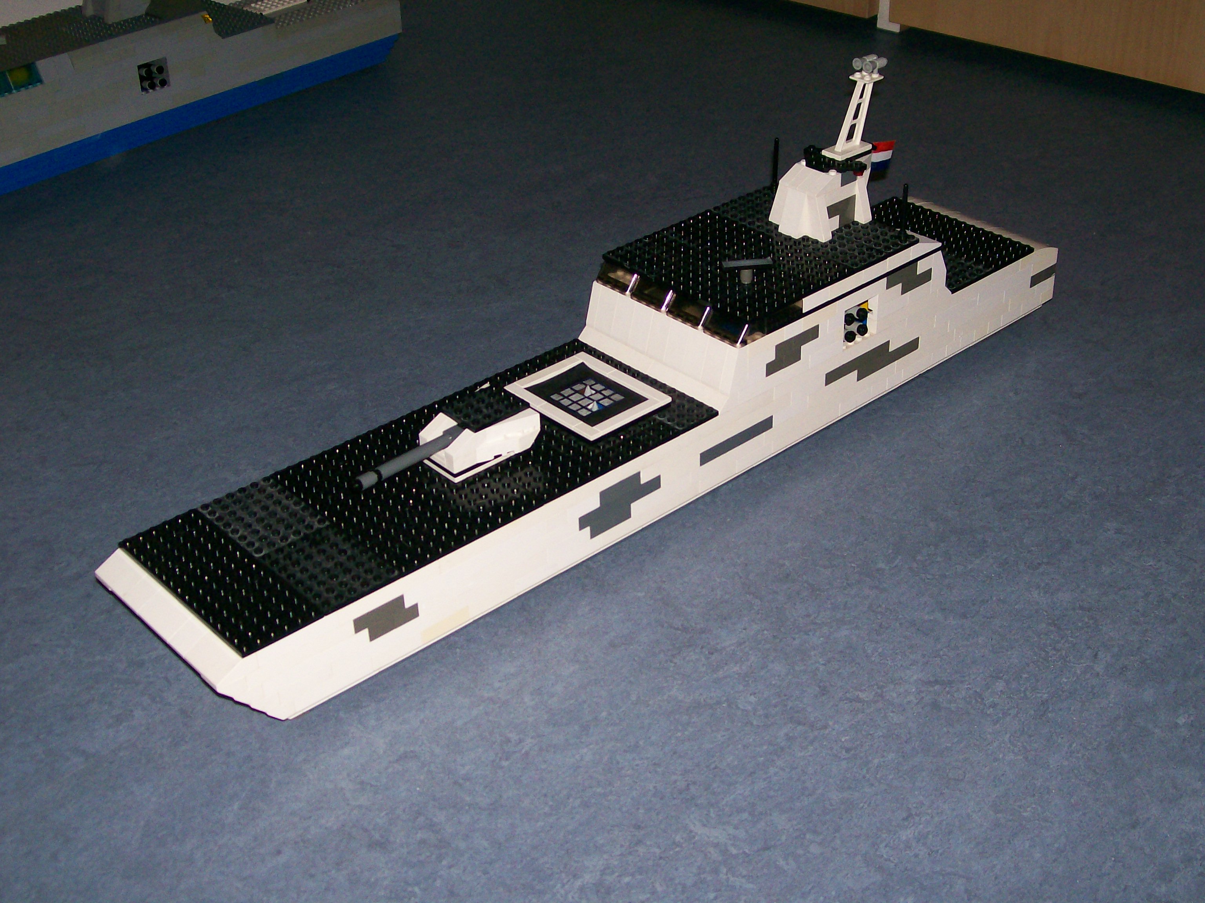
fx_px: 1566
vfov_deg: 32.2
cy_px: 452
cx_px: 602
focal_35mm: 45
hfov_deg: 42.1
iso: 140
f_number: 3
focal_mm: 7.6
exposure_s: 1/73.1
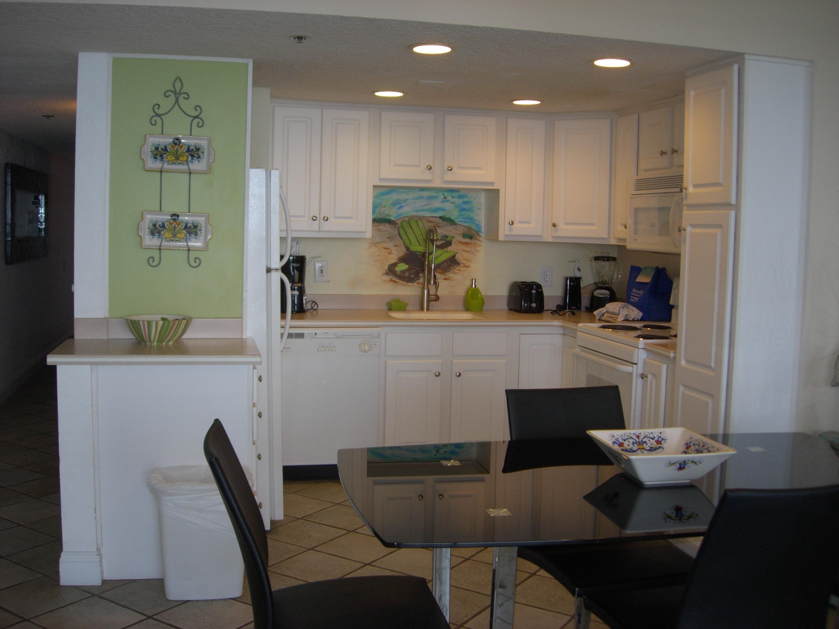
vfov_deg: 37.7
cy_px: 314
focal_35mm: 38
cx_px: 420
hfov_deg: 49.0
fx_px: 921
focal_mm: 7.8
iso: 79
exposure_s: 1/69.7
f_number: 2.8
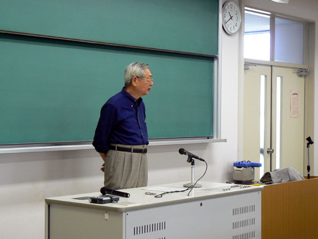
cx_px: 132
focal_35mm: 75
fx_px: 689
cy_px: 116
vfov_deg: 19.6
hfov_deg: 25.9
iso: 200
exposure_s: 1/40
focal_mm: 10.4
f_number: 3.2
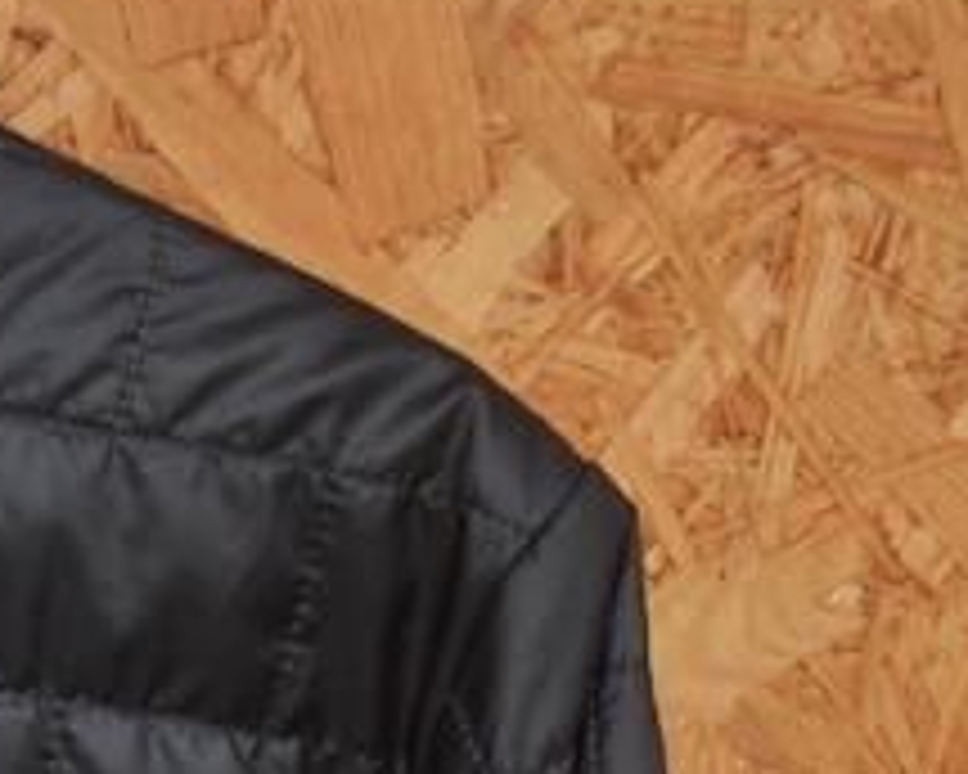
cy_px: 1053
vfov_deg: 11.0
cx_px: -716
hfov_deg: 13.0
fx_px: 3896
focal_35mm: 136
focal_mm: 26
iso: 500
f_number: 6.3
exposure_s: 1/100
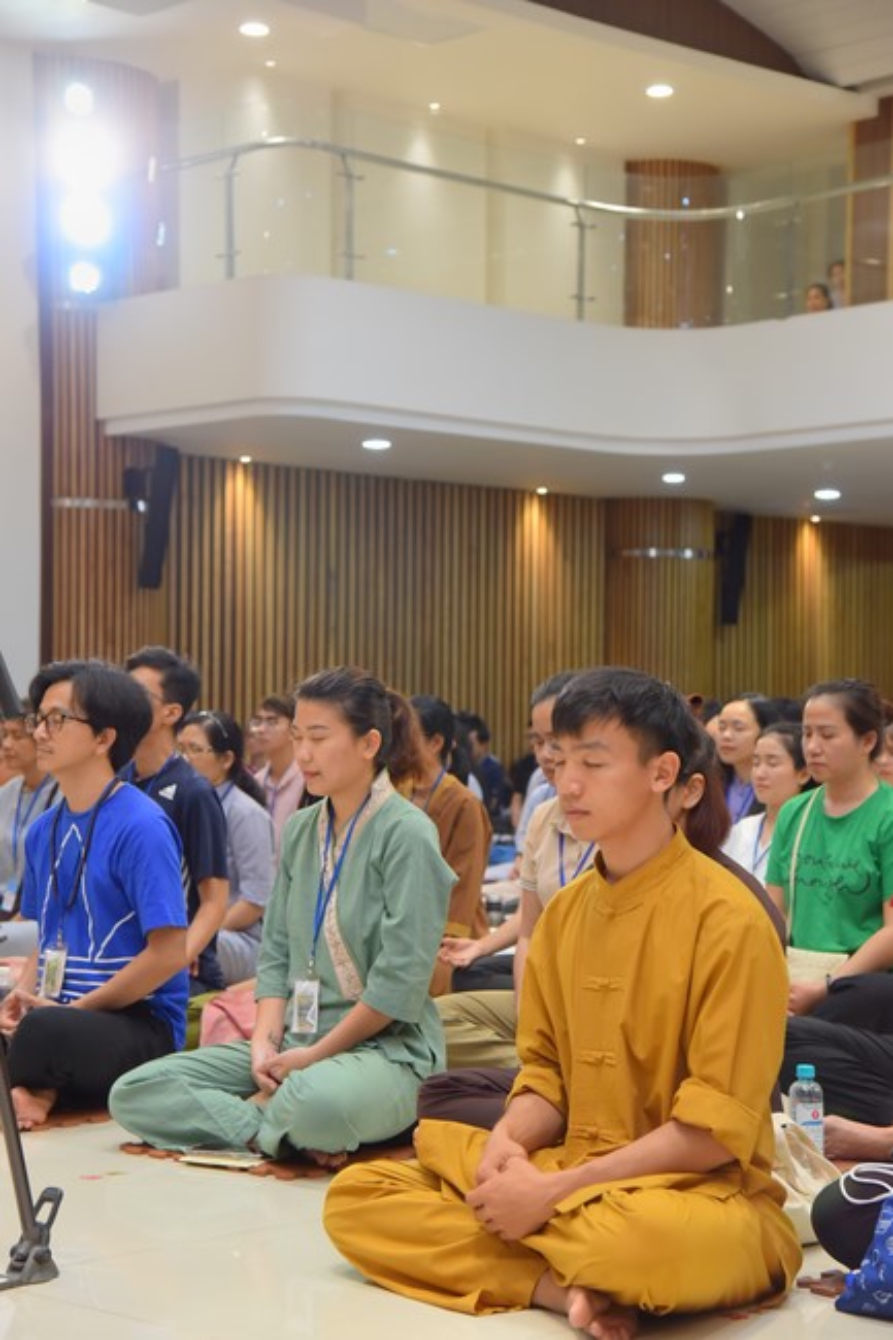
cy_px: 670
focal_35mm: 70
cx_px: 446
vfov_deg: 28.9
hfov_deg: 19.4
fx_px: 2606
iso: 1250
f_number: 5.6
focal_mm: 70
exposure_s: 1/80
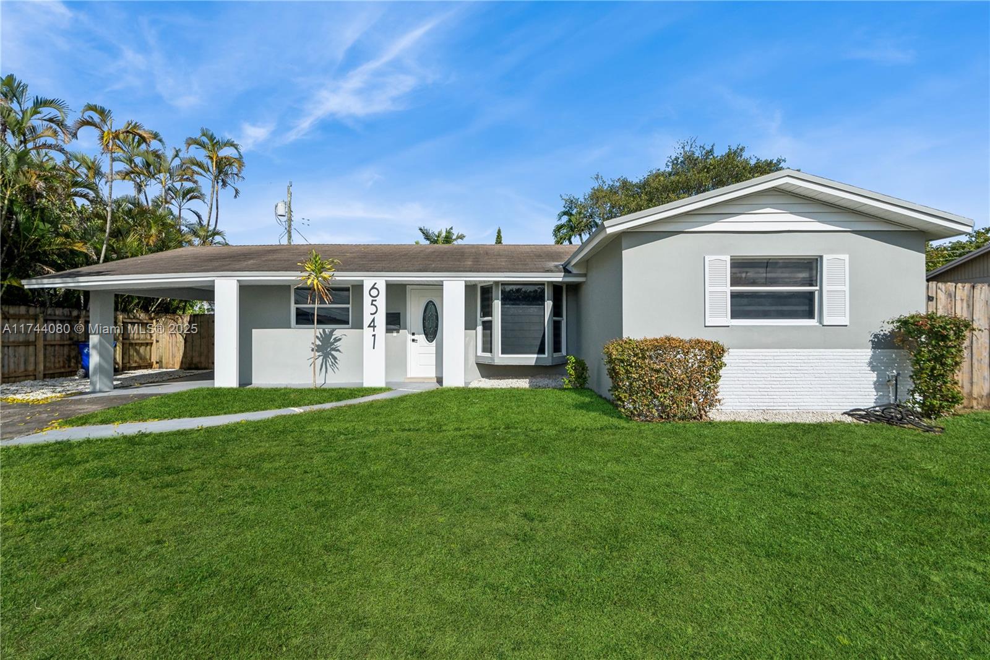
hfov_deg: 95.0
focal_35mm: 16
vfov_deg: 72.0
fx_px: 454
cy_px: 330
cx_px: 495
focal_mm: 11
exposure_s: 1/6400
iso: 250
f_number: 4.5
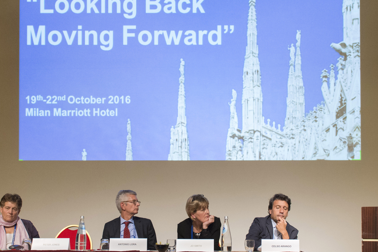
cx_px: 187
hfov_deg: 47.4
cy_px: 123
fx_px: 430
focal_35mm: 41
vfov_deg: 32.6
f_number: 4
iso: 3200
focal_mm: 24
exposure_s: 1/125
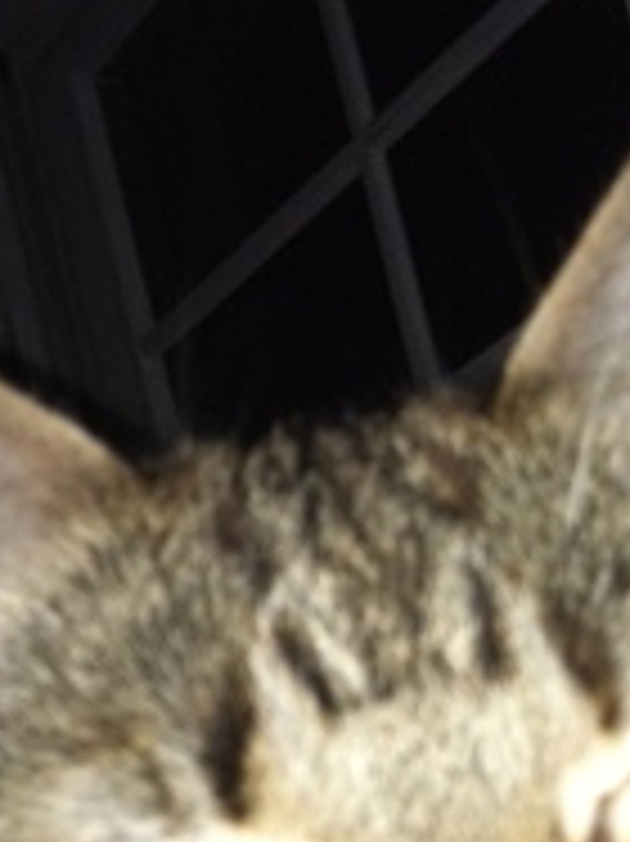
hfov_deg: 16.3
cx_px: 506
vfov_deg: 20.6
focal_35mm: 90
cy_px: 950
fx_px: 2186
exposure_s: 1/46
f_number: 2.8
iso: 80
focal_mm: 3.85
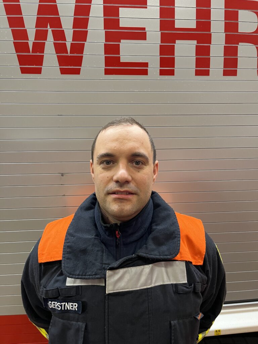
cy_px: 172
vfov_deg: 67.3
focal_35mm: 26
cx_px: 129
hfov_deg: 53.1
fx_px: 258
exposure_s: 1/50
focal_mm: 5.1
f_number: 1.6
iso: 250
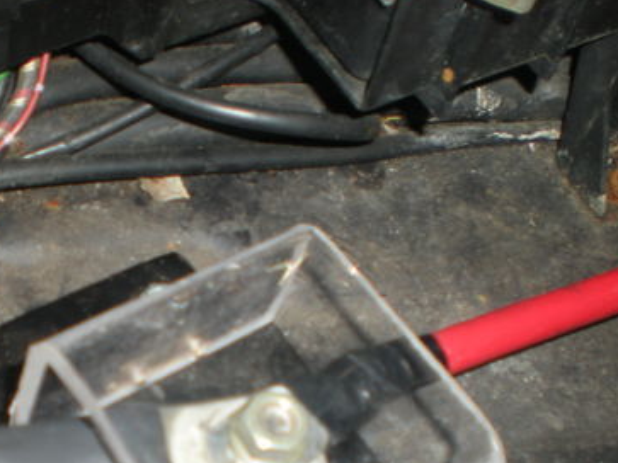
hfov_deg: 28.7
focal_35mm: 67
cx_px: 194
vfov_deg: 21.5
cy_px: 403
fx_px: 1196
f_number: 3.1
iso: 64
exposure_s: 1/60
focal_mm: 6.3
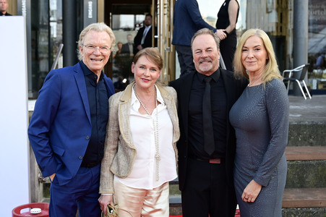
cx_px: 163
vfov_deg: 26.4
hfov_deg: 38.9
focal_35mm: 51
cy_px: 108
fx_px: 461
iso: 400
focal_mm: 51
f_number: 4.5
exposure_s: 1/200
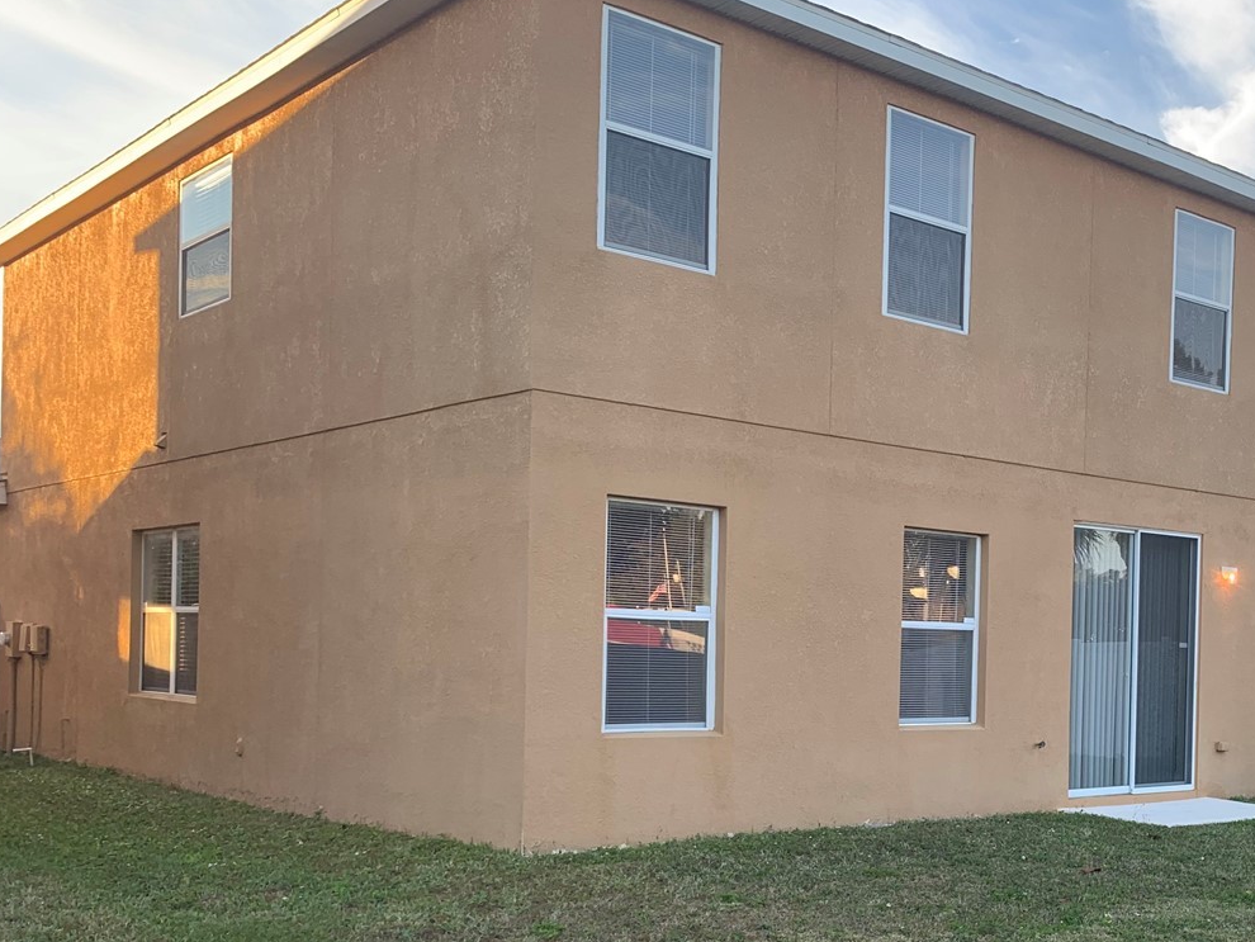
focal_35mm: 42
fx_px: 1523
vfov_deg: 33.9
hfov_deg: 42.8
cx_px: 999
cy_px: 671
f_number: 1.8
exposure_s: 1/160
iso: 25
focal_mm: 4.25
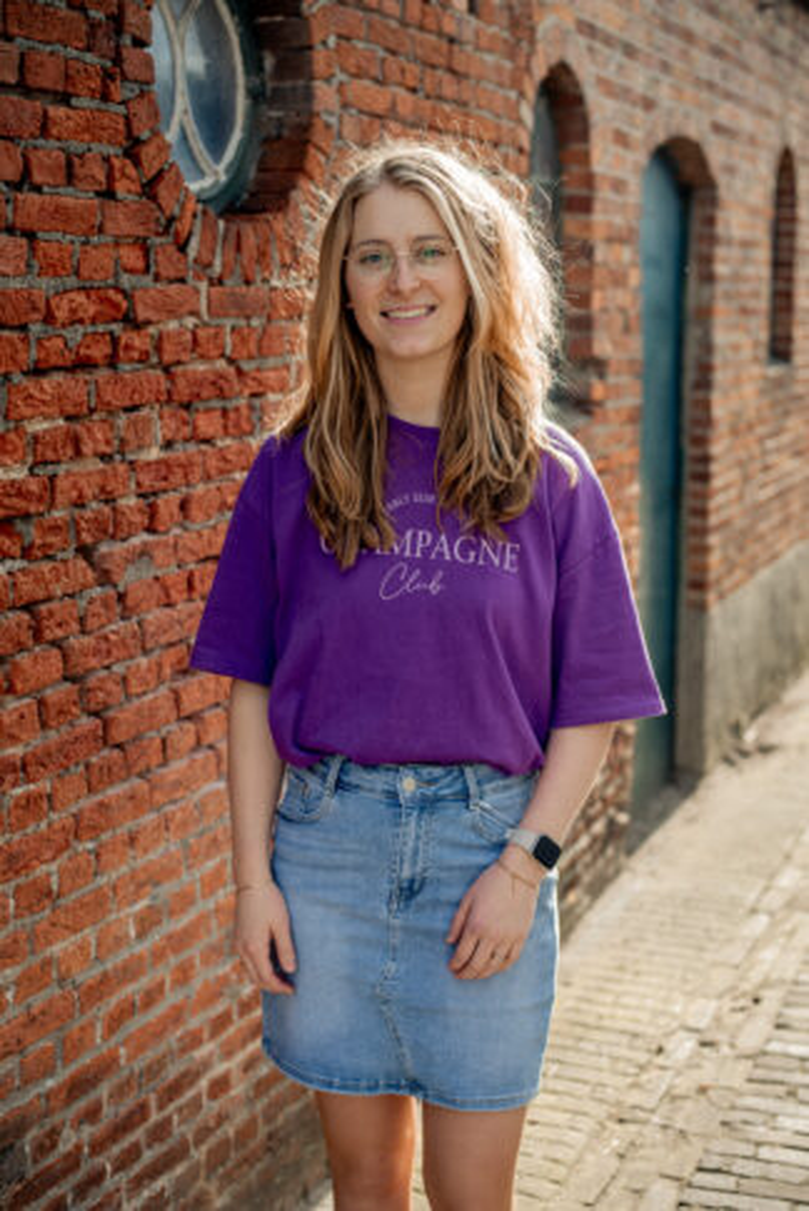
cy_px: 606
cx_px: 404
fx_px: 1683
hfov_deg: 27.0
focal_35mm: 50
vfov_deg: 39.6
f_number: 2.5
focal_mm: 50
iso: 200
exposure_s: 1/800
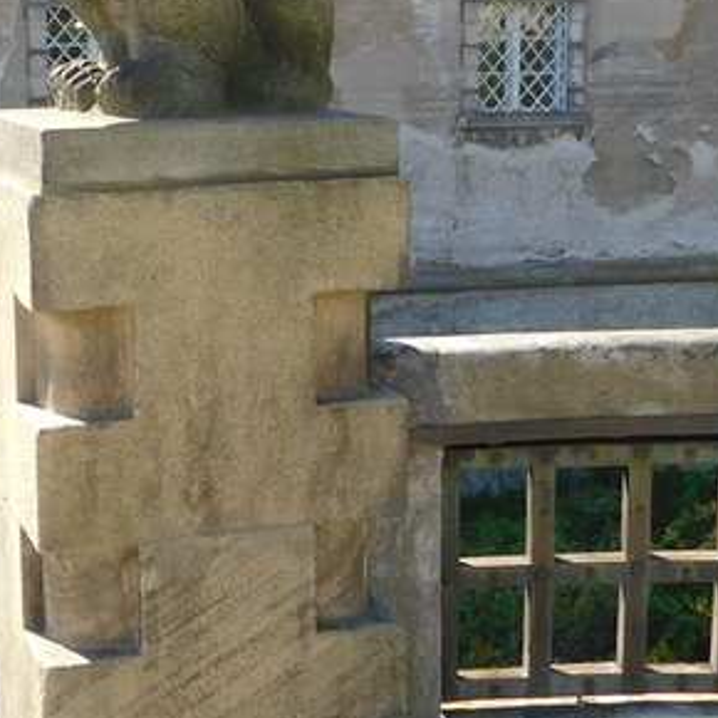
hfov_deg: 24.2
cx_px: 129
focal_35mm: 70
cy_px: 277
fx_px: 1643
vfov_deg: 24.6
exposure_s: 1/500
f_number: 3
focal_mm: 4
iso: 125
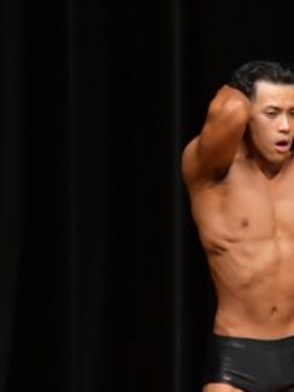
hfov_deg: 2.0
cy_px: 397
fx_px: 8580
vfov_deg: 2.6
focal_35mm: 757
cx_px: 528
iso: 6400
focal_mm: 170
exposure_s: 1/400
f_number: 5.6
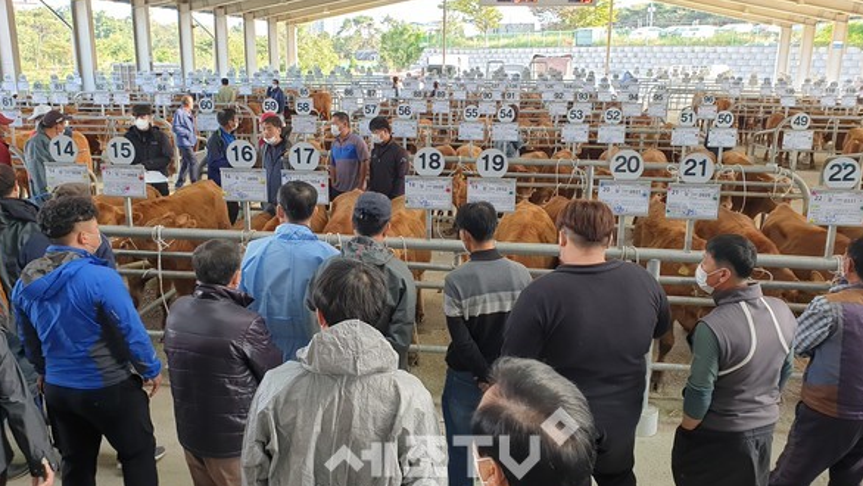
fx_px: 664
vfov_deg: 40.1
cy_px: 200
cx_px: 430
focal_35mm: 29
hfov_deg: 66.1
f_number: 2.4
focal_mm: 4.3
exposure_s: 1/60
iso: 50
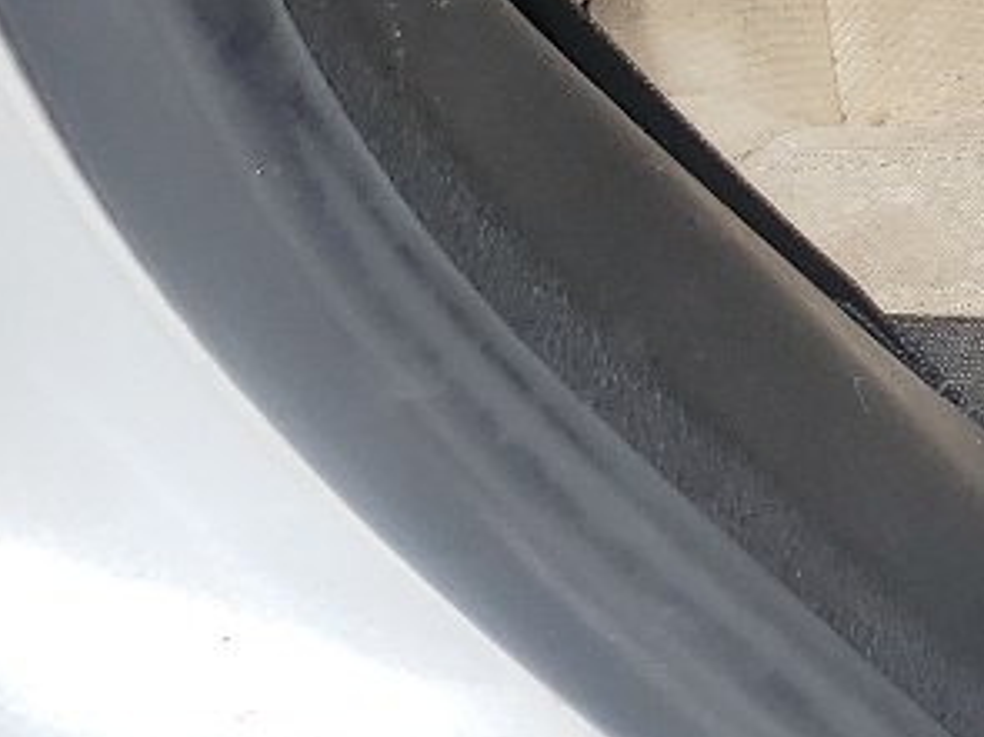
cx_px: 1574
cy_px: -1077
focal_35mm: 141
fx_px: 4006
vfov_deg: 9.3
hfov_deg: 13.1
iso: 50
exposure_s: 1/588
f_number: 1.5
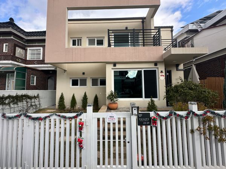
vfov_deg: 85.7
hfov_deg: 102.1
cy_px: 84
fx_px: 91
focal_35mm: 14
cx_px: 113
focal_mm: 2.22
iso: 40
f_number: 2.2
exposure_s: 1/575
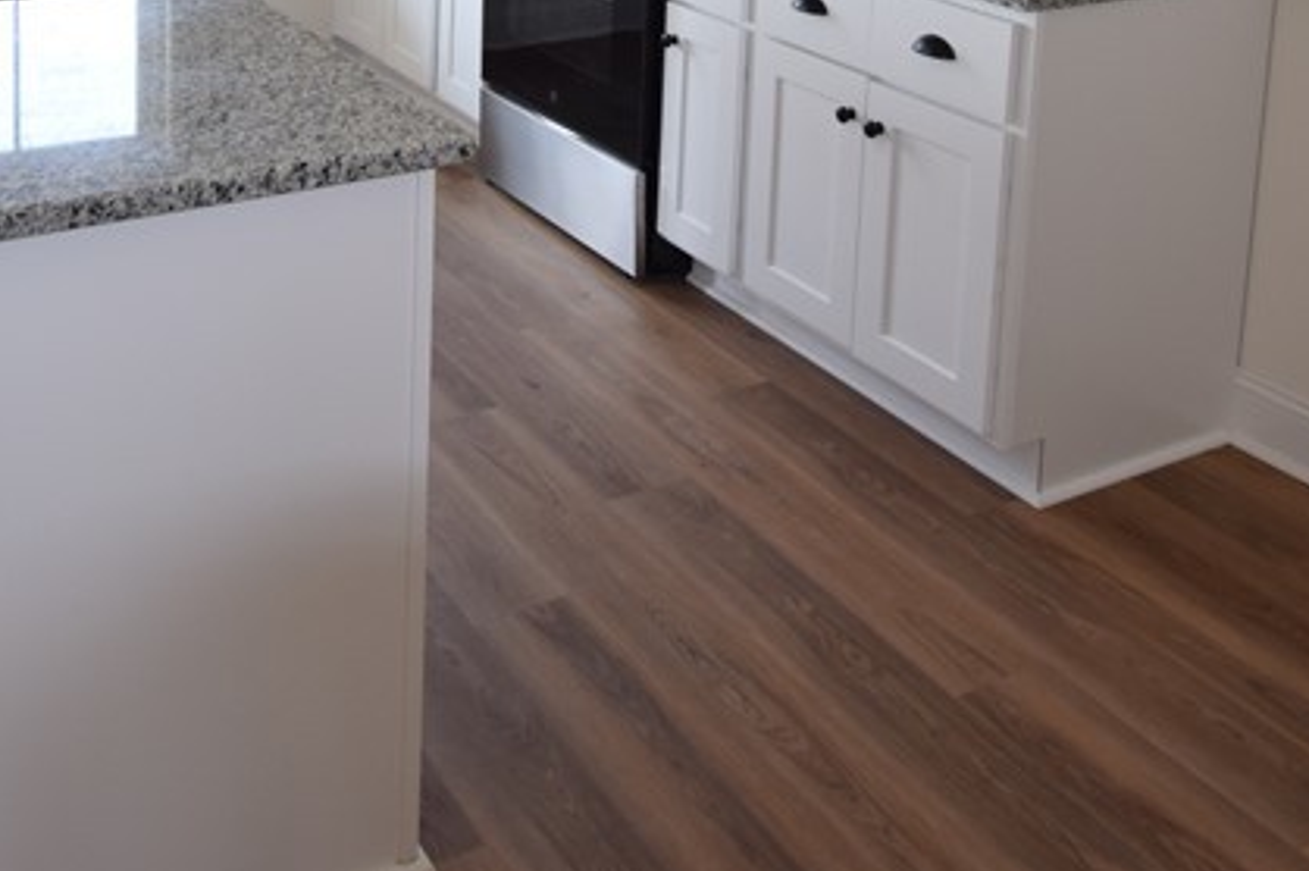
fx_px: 1417
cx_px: 442
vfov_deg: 29.3
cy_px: -179
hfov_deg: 48.8
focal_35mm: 39
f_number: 4.5
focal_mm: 10
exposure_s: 1/125
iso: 400
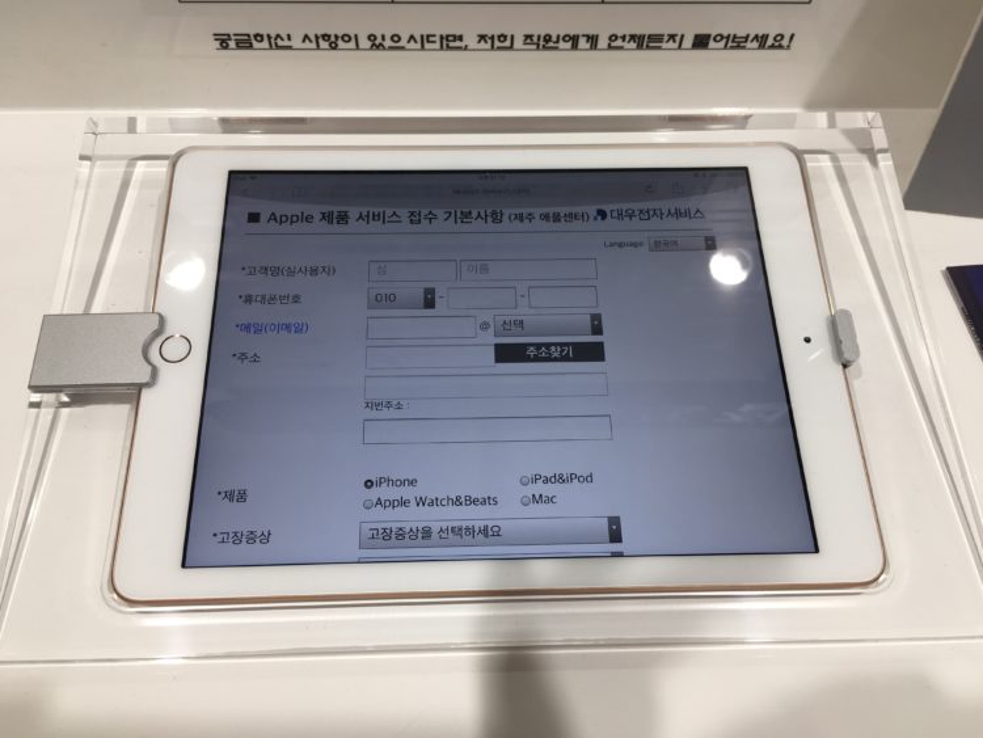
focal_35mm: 29
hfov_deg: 61.6
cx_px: 492
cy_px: 369
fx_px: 824
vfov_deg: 48.3
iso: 25
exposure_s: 1/120
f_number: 2.2
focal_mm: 4.15
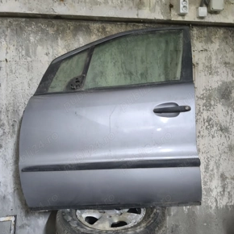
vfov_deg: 57.1
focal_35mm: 28
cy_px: 103
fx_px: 214
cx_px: 117
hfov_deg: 57.3
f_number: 1.65
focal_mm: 6.18
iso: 2500
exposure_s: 1/20
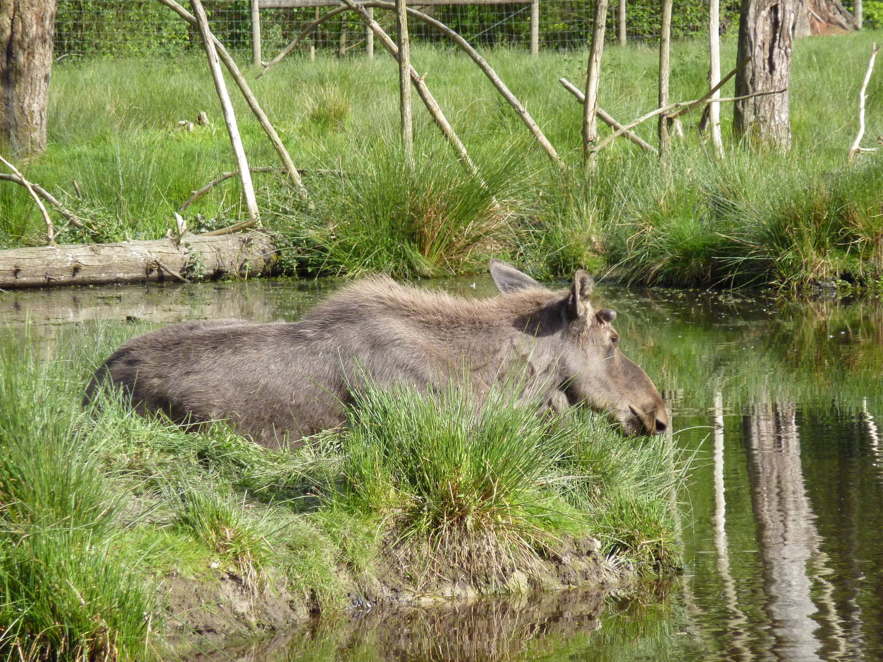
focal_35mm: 300
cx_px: 442
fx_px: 7653
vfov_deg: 5.0
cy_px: 331
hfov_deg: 6.6
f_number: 4.9
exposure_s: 1/500
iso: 200
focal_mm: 49.2
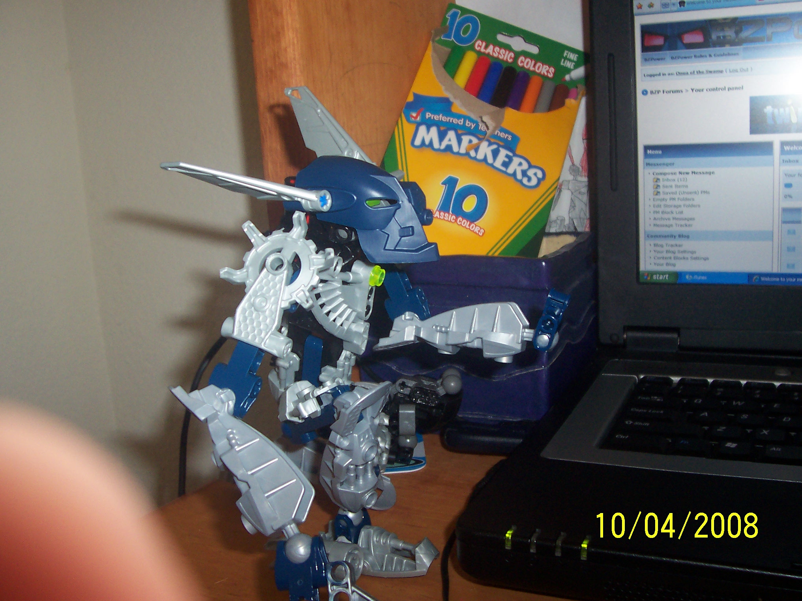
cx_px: 401
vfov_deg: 38.7
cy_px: 300
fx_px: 857
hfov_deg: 50.1
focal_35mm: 37
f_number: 2.8
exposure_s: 1/60
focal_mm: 5.6
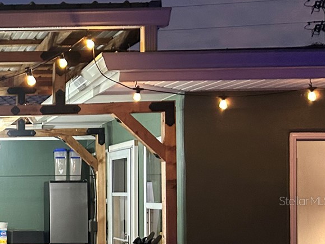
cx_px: -118
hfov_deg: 23.4
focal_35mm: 72
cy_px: 201
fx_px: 676
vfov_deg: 20.2
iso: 640
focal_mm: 5.7
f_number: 1.5
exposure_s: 1/30
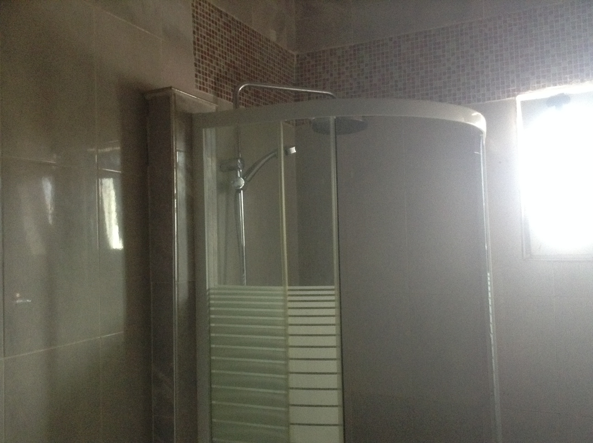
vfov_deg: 42.8
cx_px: 296
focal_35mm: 33
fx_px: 564
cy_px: 222
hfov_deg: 55.4
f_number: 2.4
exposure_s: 1/24
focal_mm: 3.3
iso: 250
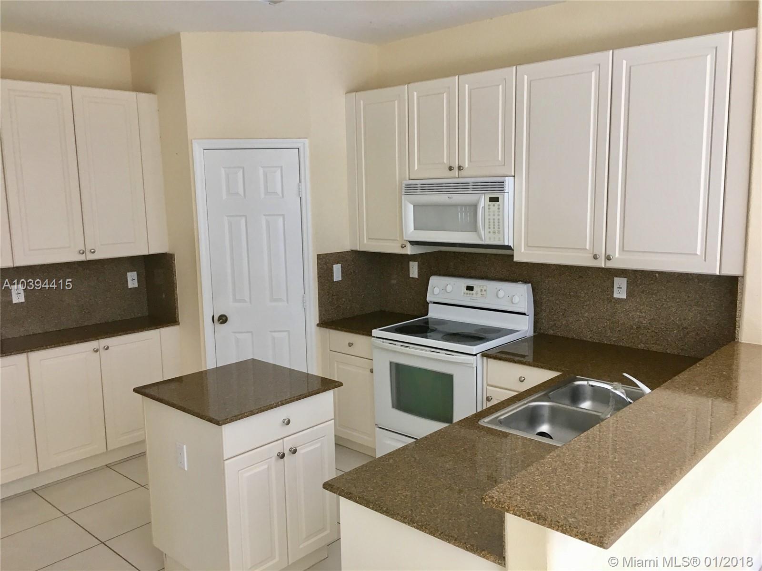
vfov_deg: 48.2
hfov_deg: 61.7
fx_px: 638
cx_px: 381
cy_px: 286
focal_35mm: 29
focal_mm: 4.15
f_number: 2.2
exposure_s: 1/30
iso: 80
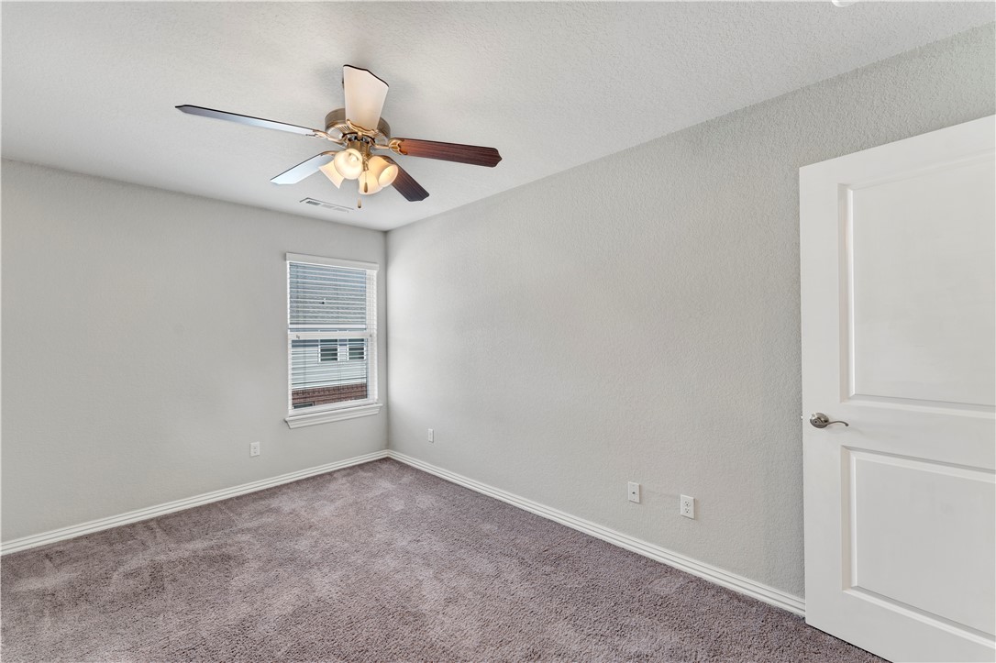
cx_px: 498
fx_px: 387
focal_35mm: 14
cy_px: 332
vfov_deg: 81.2
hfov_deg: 104.3
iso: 100
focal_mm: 14
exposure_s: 1/4
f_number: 8
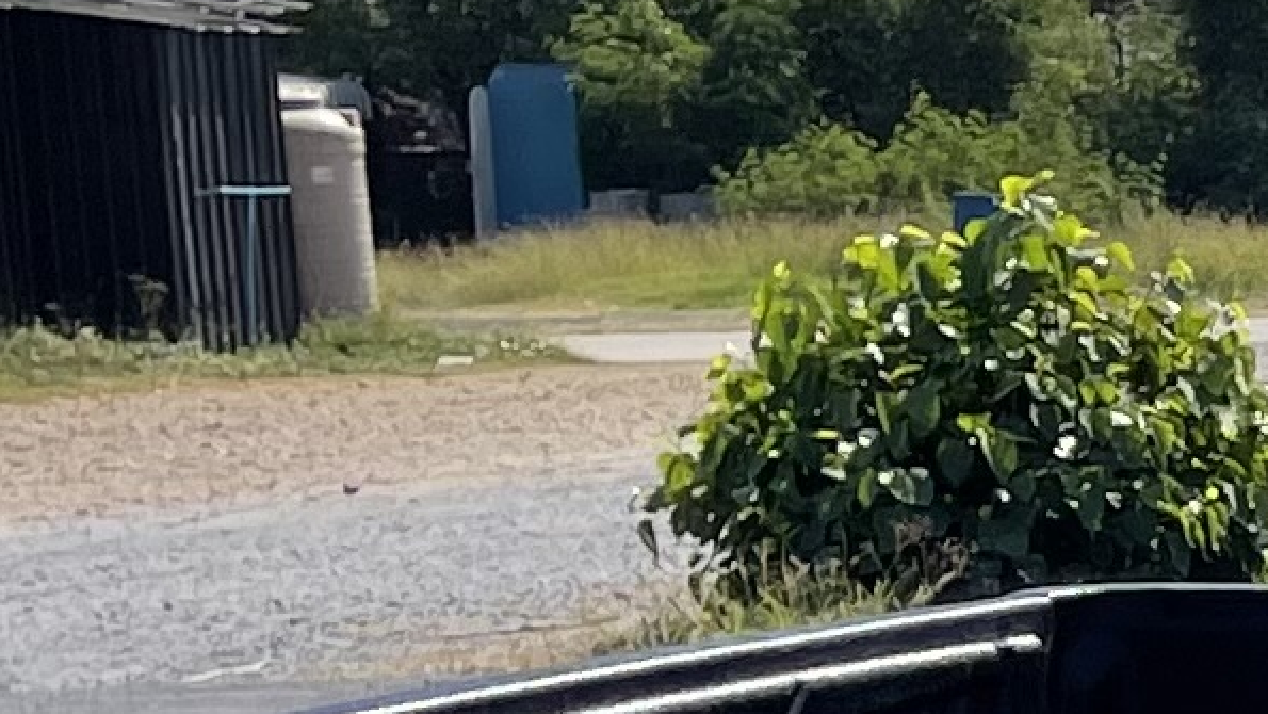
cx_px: 3738
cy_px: 1040
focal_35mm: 192
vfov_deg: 6.3
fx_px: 6457
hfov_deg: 9.1
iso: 32
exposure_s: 1/5376
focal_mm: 5.1
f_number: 1.6
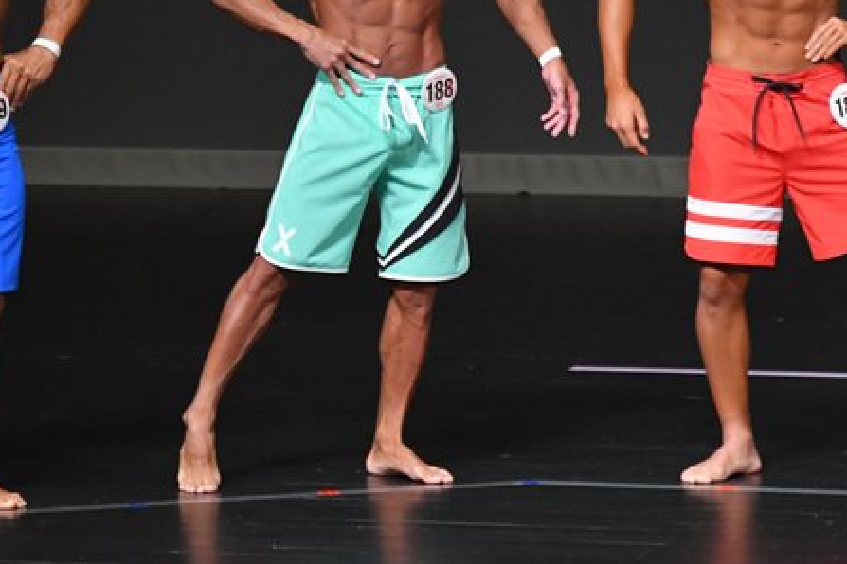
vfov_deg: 2.5
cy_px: 144
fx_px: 12845
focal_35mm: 546
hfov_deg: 3.8
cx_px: 261
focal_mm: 210
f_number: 5.6
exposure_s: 1/400
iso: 4000
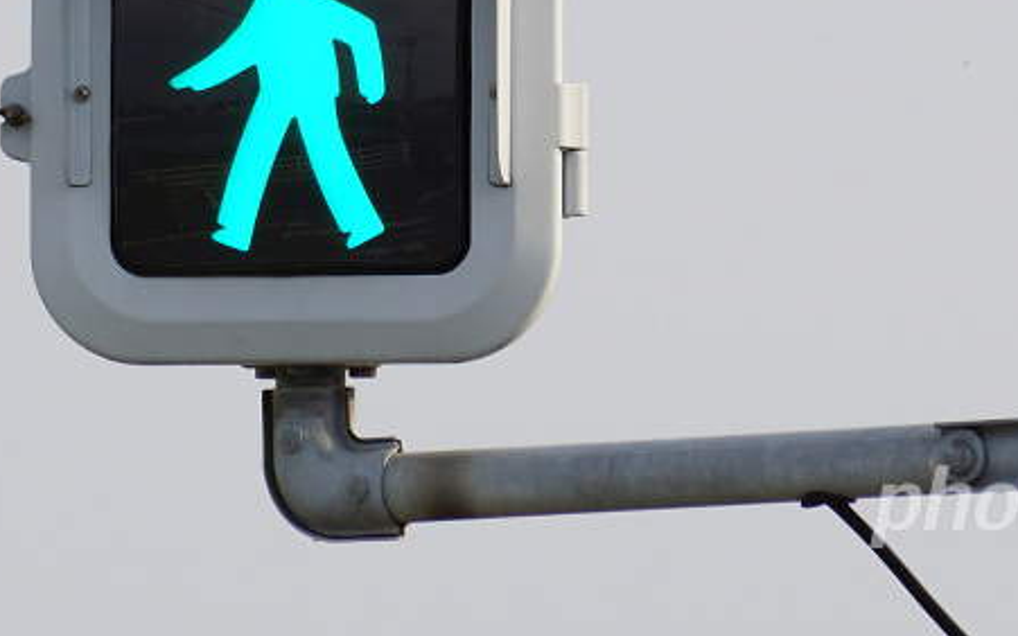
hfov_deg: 2.1
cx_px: 418
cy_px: -174
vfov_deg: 1.3
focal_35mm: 1017
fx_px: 28219
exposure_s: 1/400
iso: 200
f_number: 7.1
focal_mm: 250
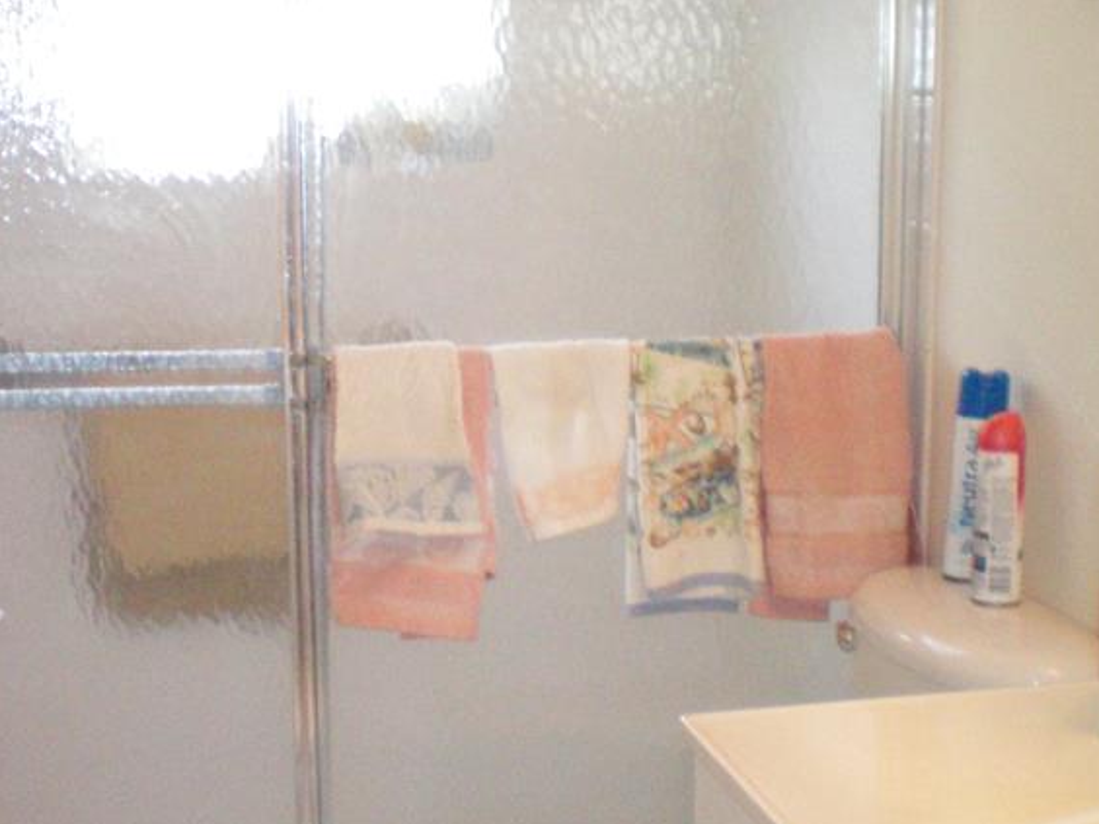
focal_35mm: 69
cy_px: 495
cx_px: 620
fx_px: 2191
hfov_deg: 28.1
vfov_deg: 21.3
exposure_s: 1/60
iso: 400
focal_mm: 6.3
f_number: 3.1
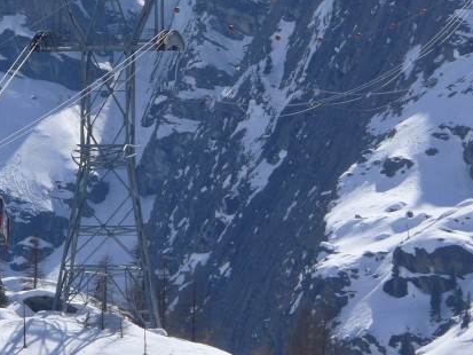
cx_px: 124
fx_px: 9458
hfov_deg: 2.9
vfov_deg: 2.2
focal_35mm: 692
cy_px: 121
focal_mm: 75.5
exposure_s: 1/640
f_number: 8
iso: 100
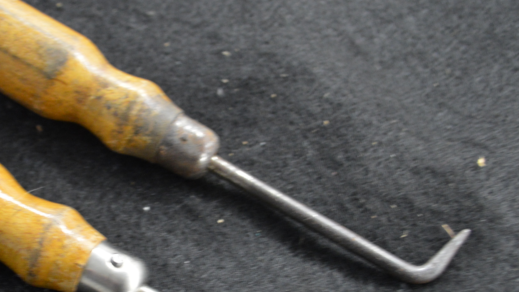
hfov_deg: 33.2
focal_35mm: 62
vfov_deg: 19.3
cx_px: 130
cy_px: 219
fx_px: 853
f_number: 3.8
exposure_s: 1/15
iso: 1400
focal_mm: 22
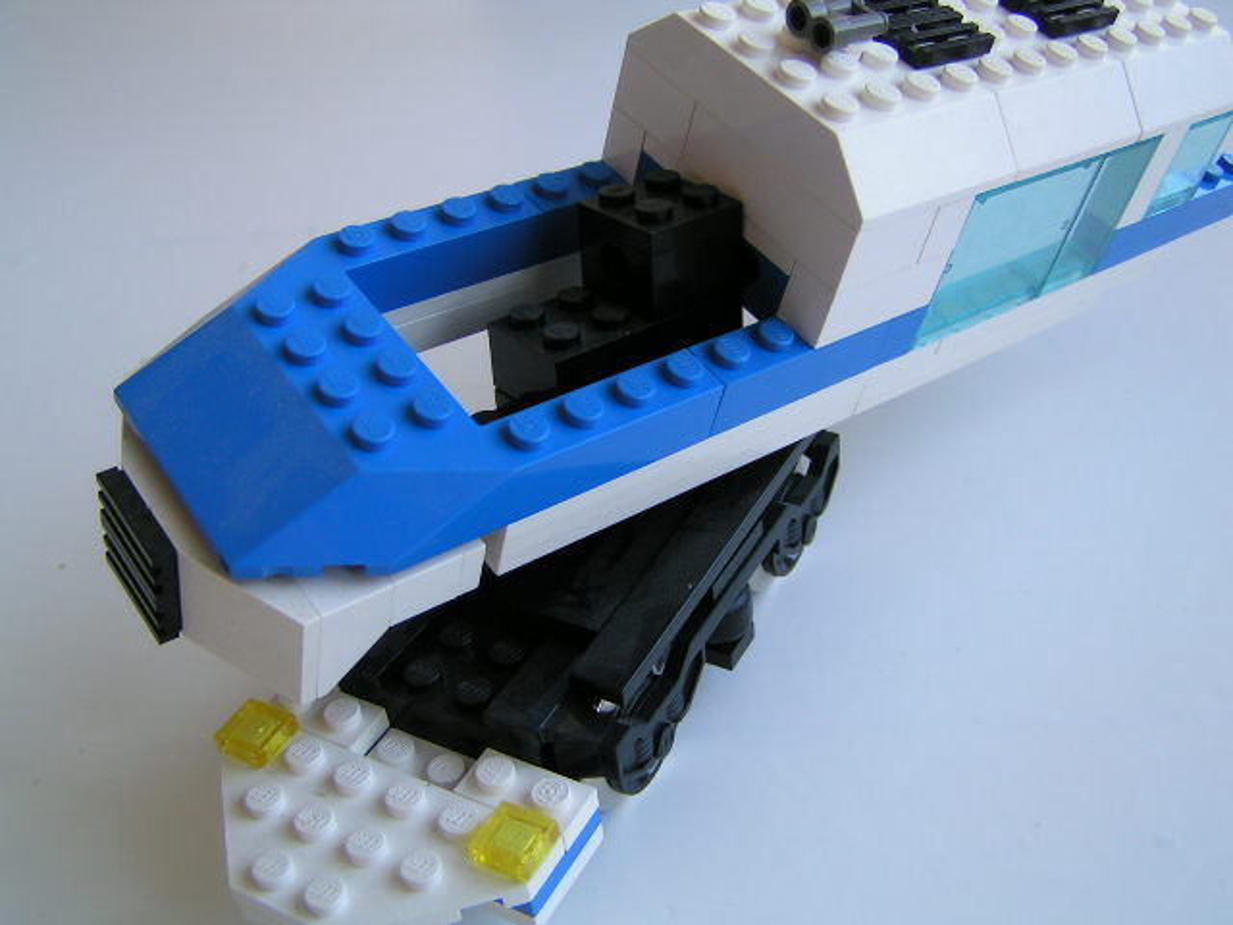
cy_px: 462
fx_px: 1354
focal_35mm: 38
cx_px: 616
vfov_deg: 37.7
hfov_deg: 49.0
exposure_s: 1/40
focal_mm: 5.8
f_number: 3.2
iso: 50
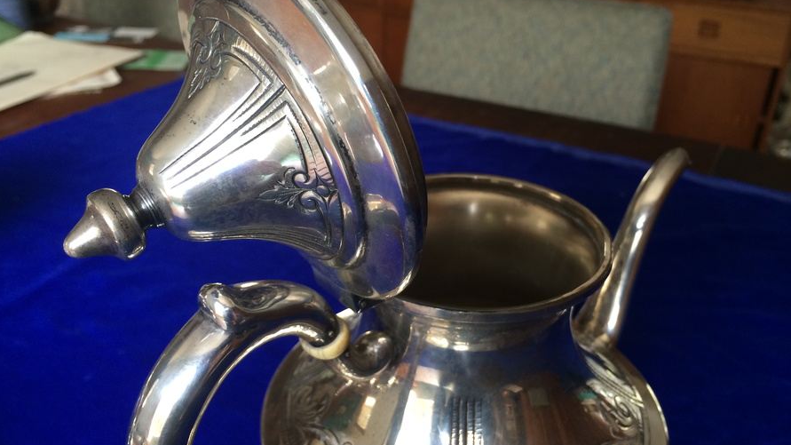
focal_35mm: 33
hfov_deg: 59.5
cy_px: 204
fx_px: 692
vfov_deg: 35.6
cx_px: 396
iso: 80
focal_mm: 4.12
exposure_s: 1/30
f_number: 2.2
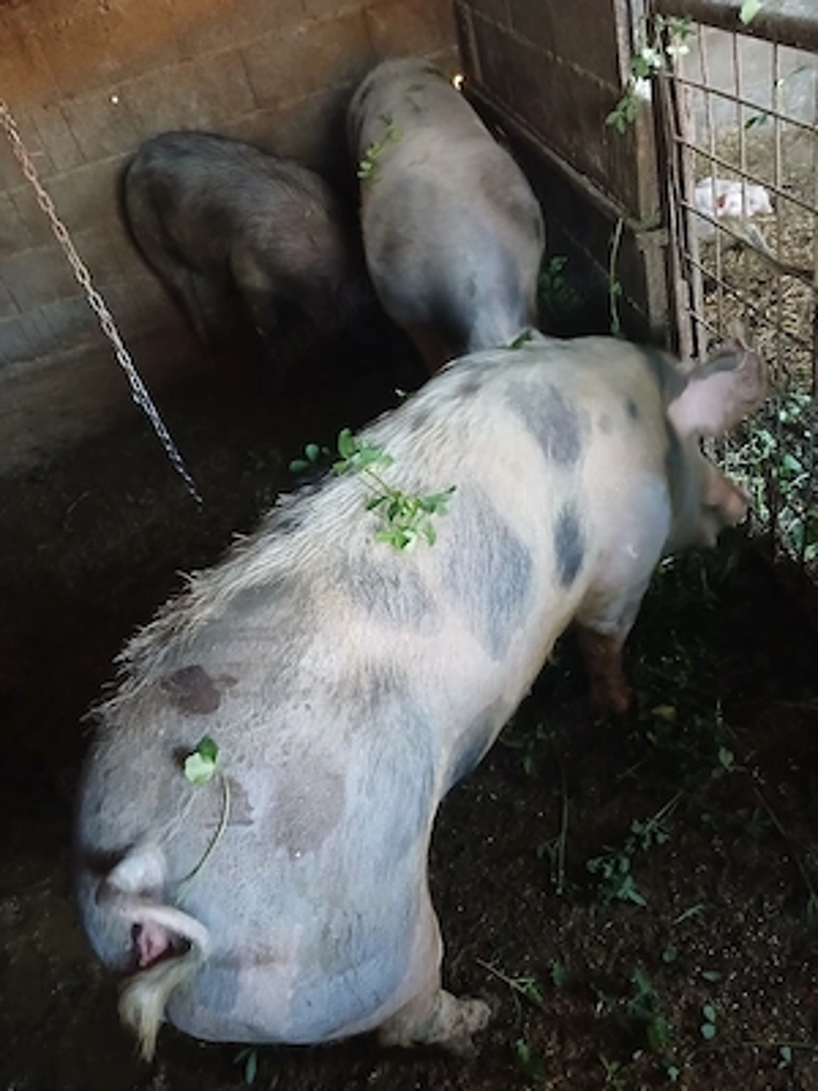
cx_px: 409
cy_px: 546
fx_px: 851
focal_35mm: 27
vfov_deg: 65.3
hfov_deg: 51.4
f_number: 1.8
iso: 640
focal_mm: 3.98
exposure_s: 1/20
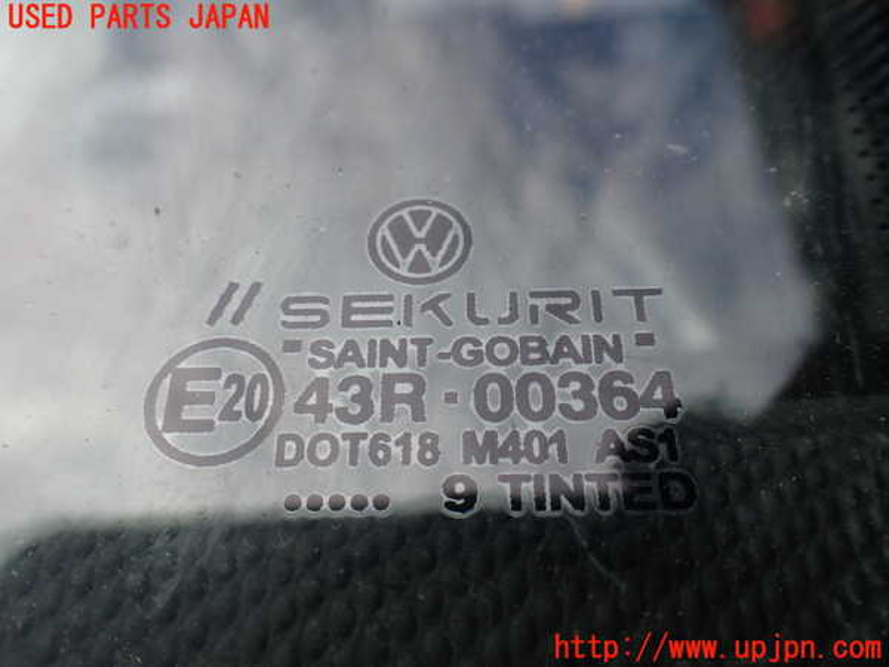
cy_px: 334
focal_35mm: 30
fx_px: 770
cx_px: 444
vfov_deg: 46.8
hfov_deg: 60.0
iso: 100
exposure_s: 1/500
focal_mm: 5.4
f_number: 3.2
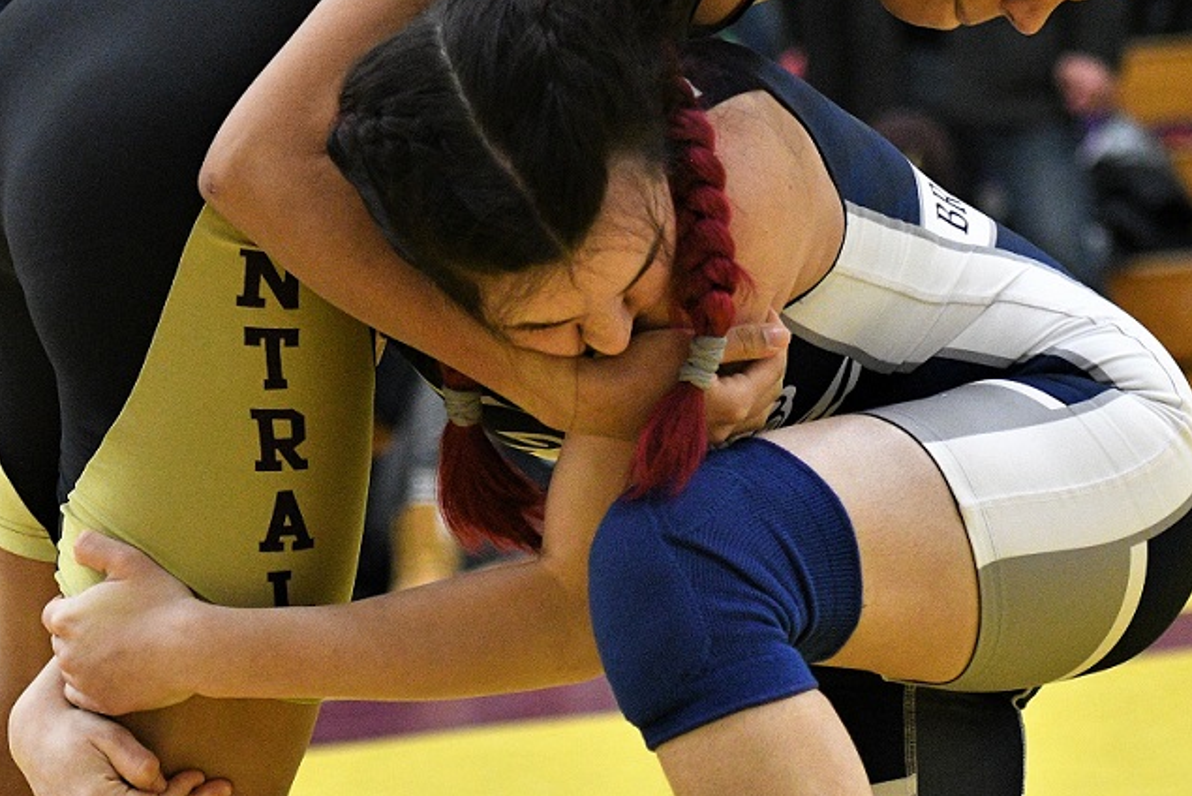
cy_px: 494
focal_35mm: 221
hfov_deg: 9.3
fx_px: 7321
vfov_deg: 6.2
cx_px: 767
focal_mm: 70
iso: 4000
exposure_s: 1/800
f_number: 2.8
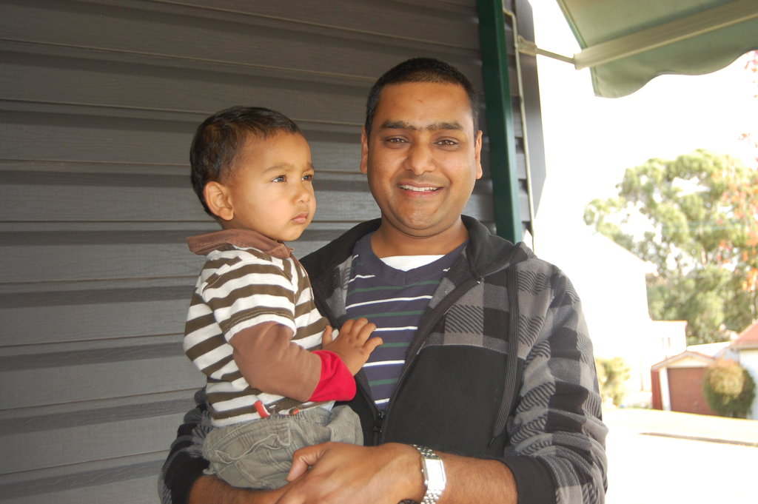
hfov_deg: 41.1
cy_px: 252
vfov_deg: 28.0
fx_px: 1010
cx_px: 379
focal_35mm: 48
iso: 400
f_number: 4.5
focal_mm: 32
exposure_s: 1/250
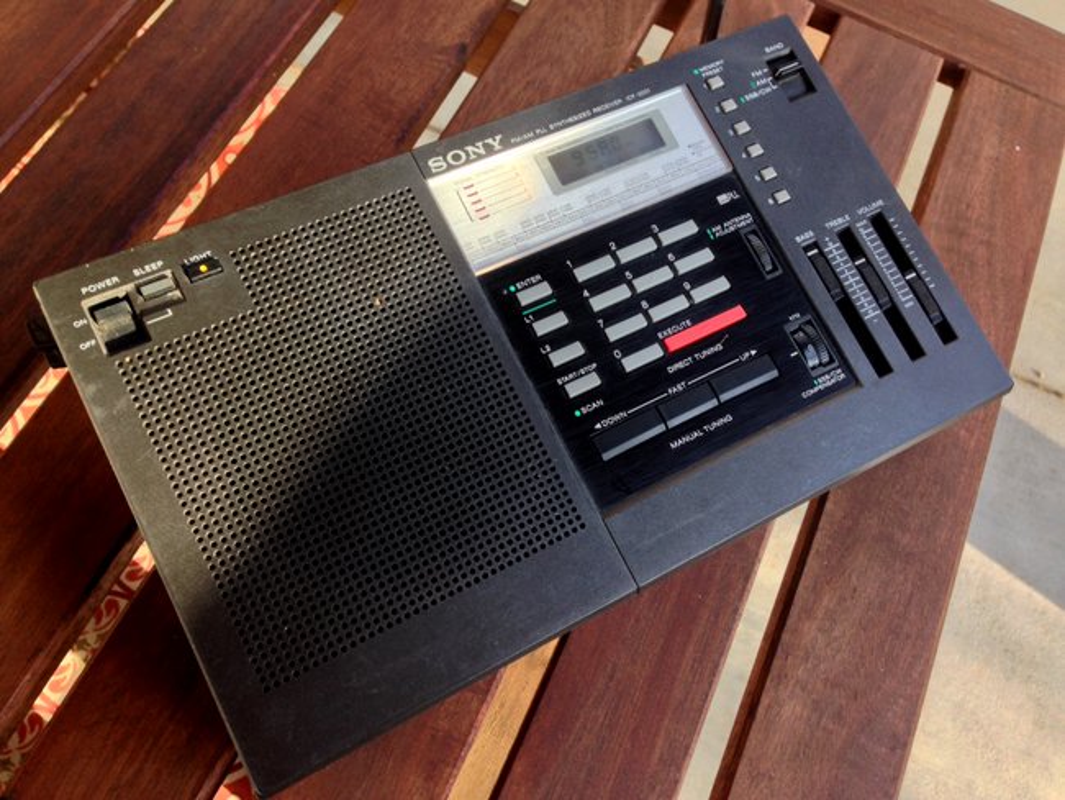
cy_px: 400
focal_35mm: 33
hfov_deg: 55.3
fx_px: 1016
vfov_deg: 43.0
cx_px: 532
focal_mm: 4.12
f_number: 2.4
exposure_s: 1/24
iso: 50
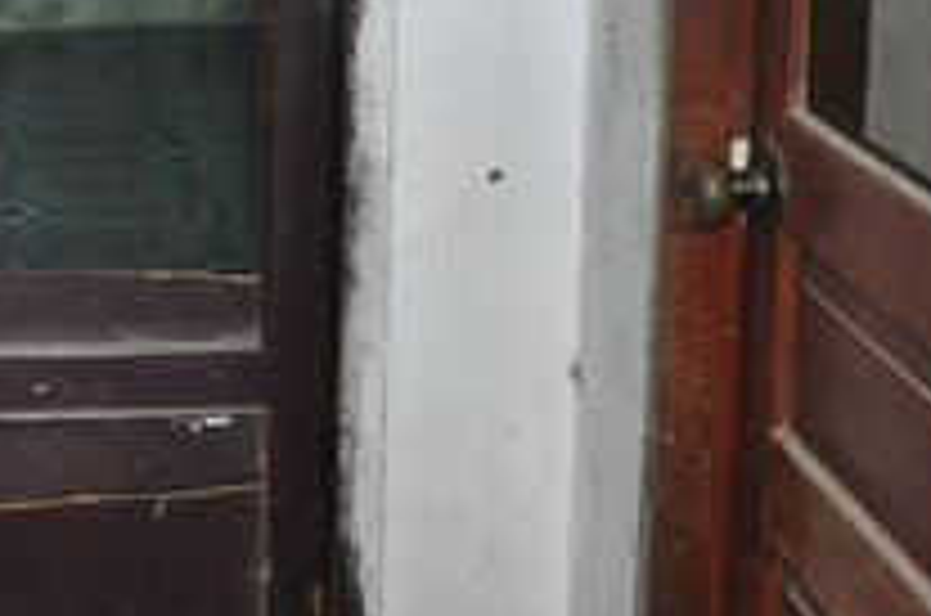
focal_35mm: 94
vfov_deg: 14.1
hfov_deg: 21.2
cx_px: 54
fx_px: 2425
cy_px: -74
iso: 1000
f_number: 4.5
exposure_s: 1/60
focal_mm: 24
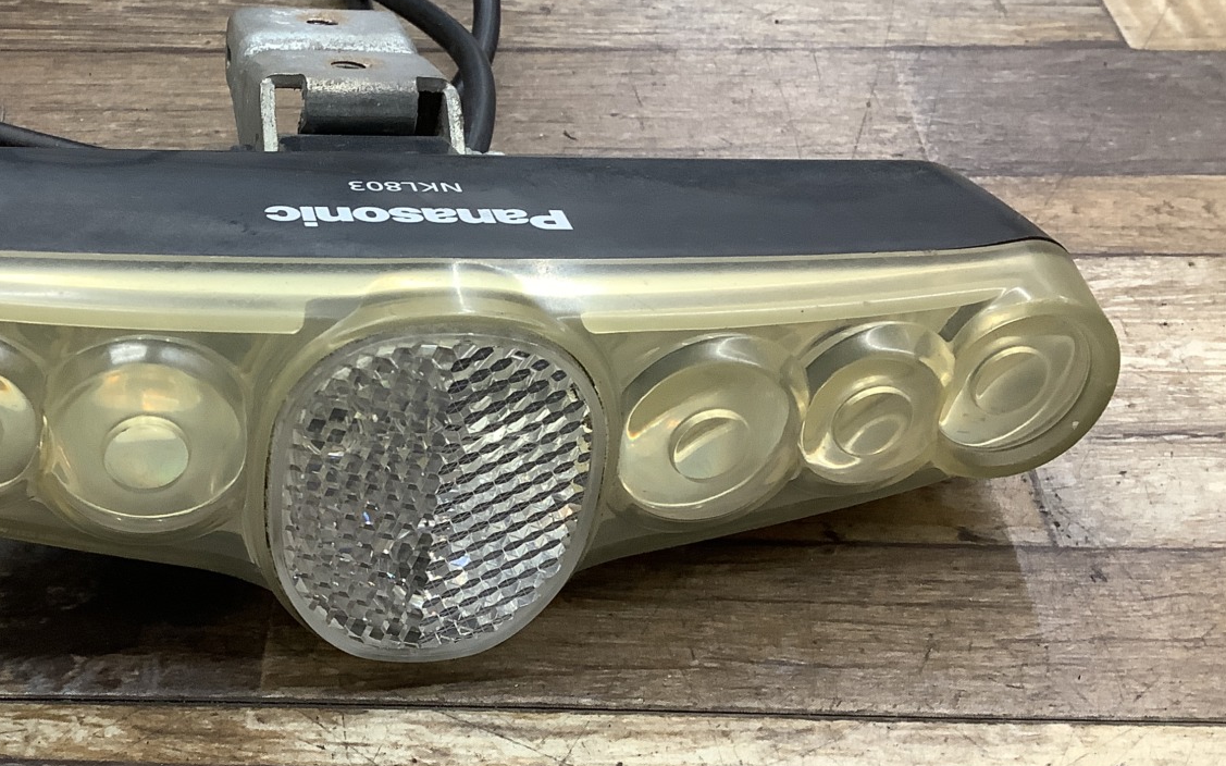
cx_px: 356
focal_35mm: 48
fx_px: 1604
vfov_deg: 26.8
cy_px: 423
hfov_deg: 41.0
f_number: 2.4
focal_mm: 3.3
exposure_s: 1/60
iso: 125
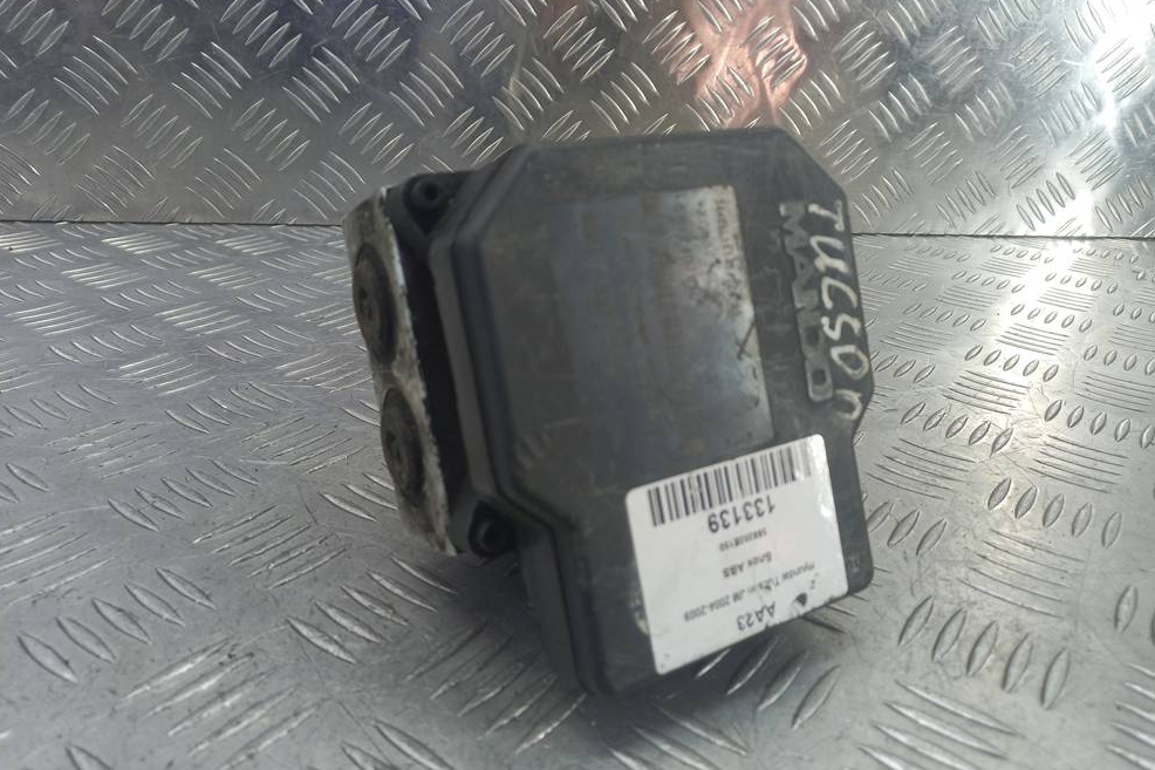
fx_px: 866
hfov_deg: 67.4
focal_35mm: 27
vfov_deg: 47.9
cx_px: 588
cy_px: 381
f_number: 1.8
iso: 50
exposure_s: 1/50
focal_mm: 4.6
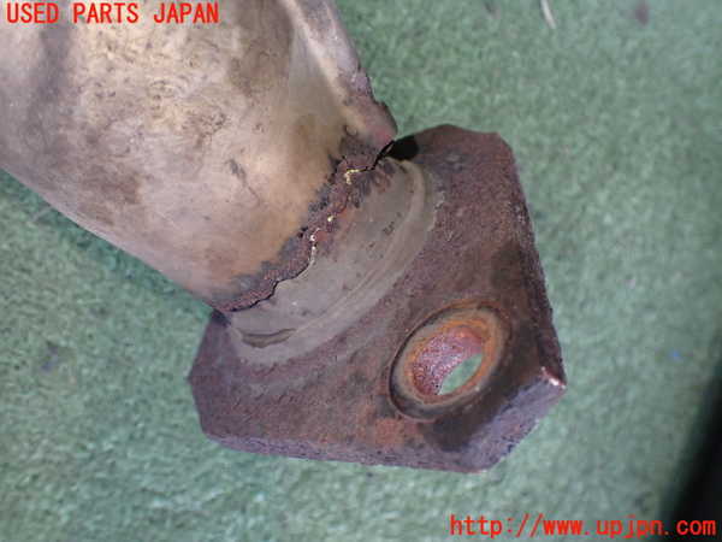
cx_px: 361
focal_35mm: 30
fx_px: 626
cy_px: 271
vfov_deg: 46.8
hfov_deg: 60.0
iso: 500
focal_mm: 5.4
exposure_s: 1/125
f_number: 2.3
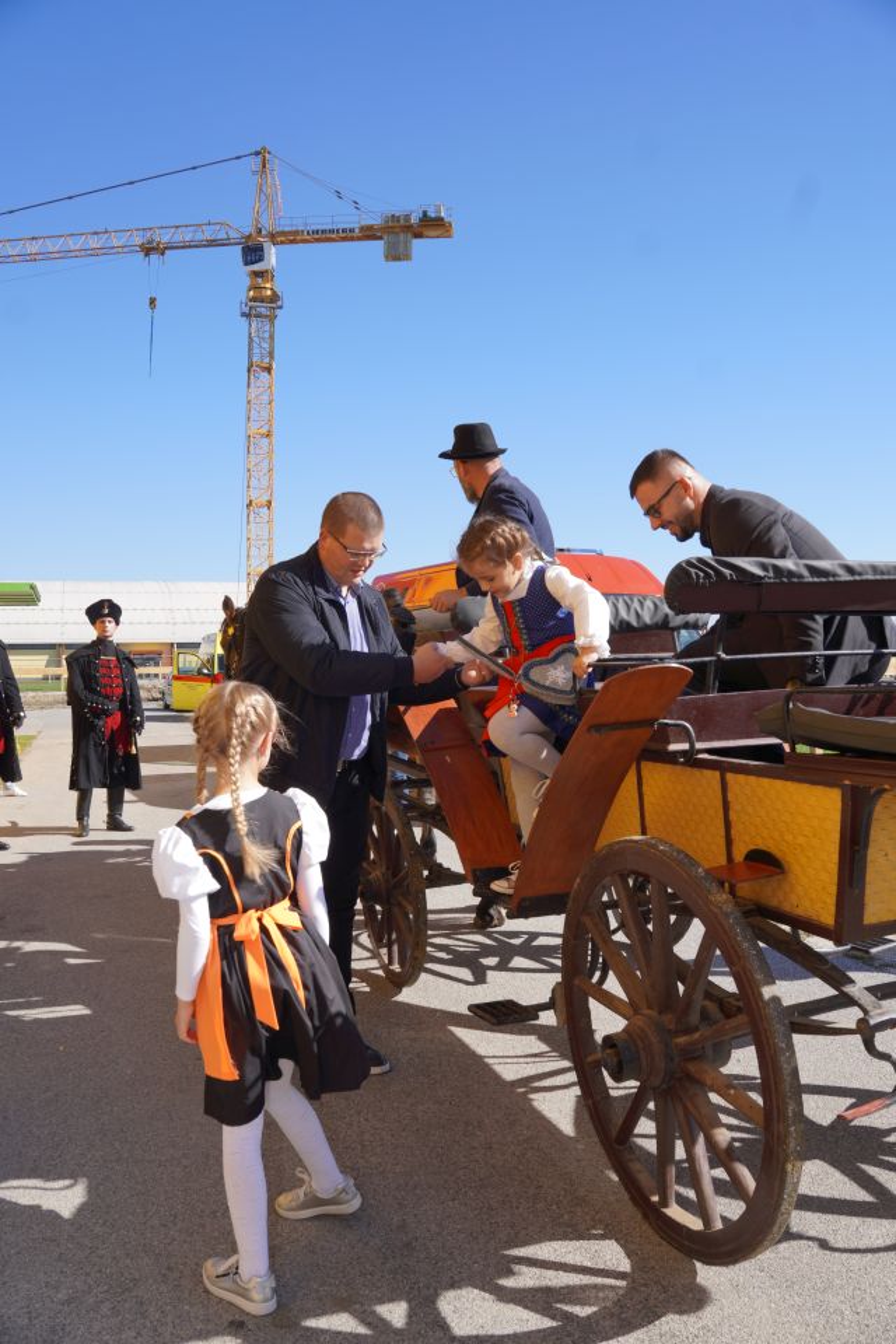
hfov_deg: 47.9
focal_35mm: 27
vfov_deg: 67.4
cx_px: 448
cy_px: 672
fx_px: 1008
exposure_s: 1/200
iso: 100
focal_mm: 18
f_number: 7.1
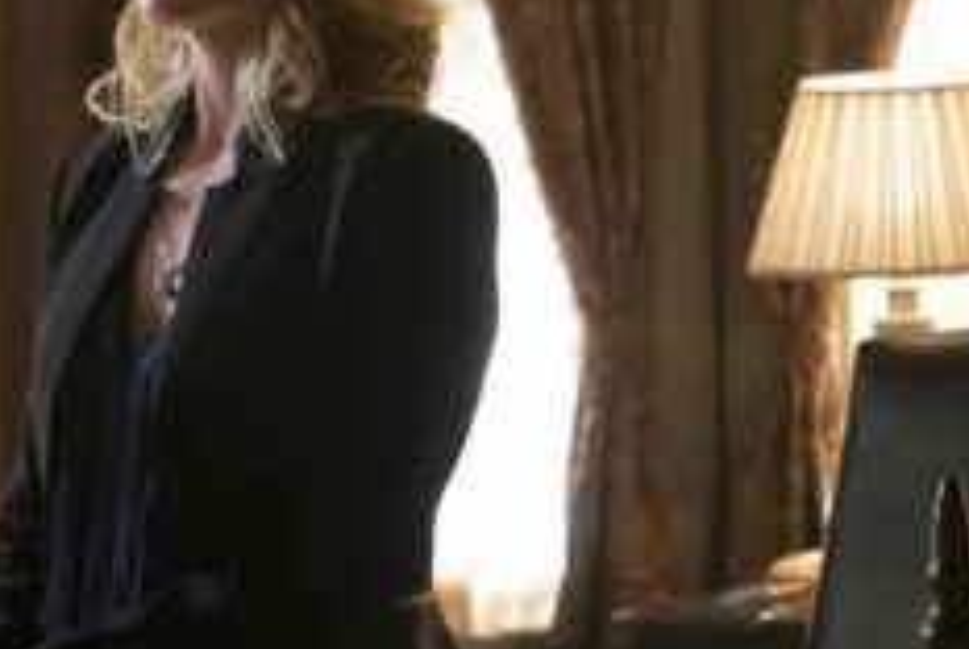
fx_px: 3800
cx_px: 81
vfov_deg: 9.7
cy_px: 160
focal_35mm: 141
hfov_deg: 14.4
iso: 8000
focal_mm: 76
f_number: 4
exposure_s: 1/80
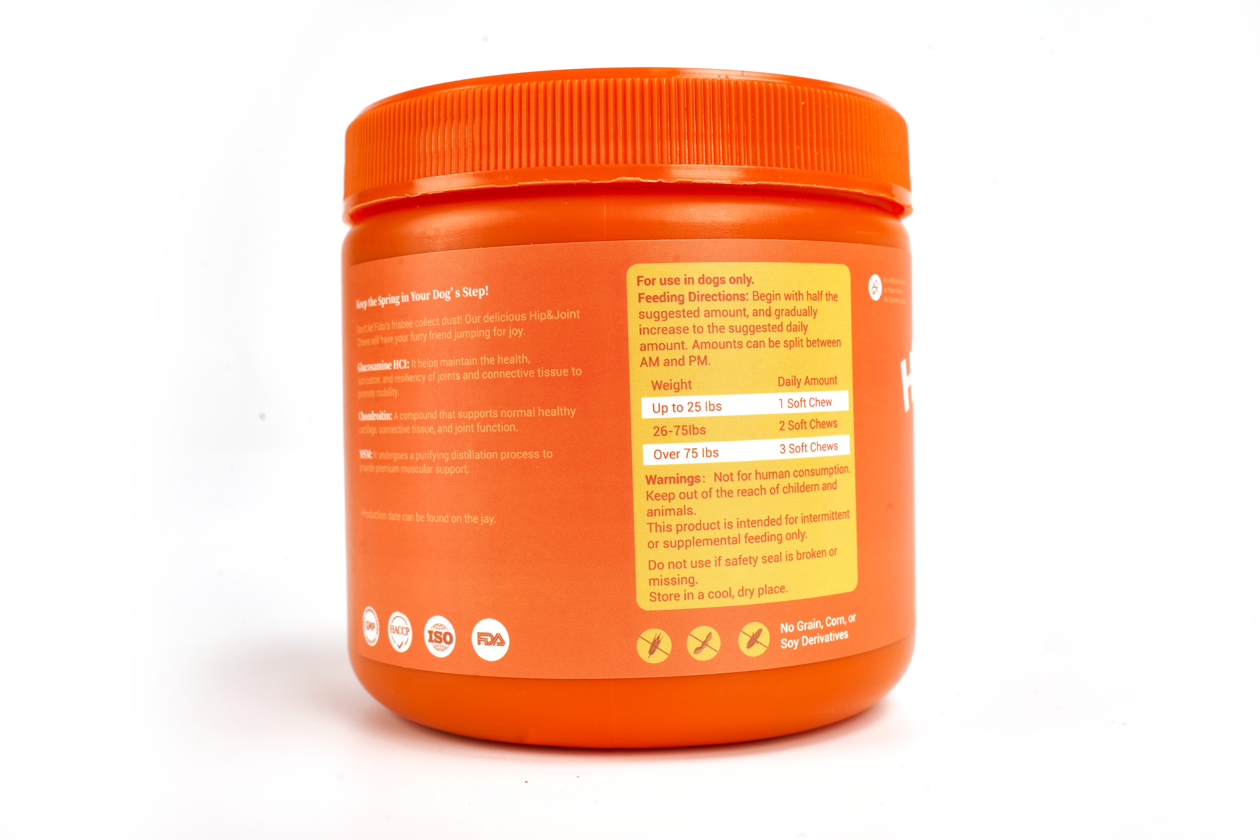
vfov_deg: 33.4
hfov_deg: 48.5
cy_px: 420
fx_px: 1400
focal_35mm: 40
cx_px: 630
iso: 100
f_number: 16
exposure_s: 1/80
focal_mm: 40
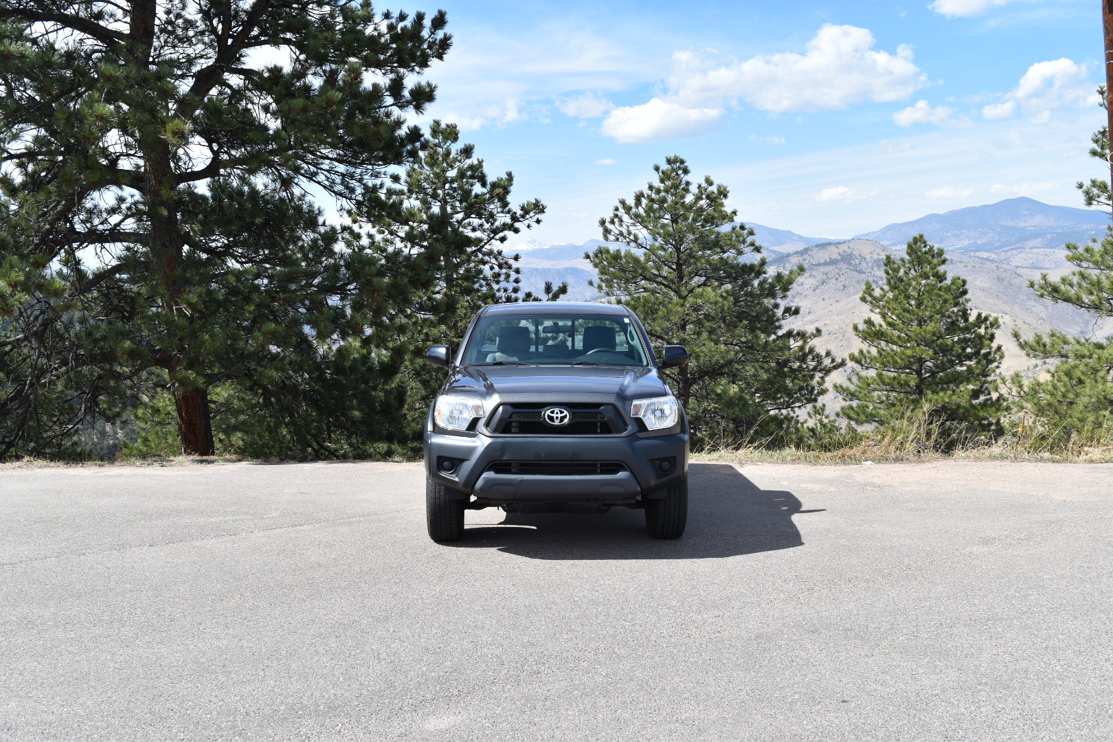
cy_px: 371
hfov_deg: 53.1
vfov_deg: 36.9
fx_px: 1113
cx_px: 556
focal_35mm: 36
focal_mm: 24
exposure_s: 1/400
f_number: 10
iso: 200
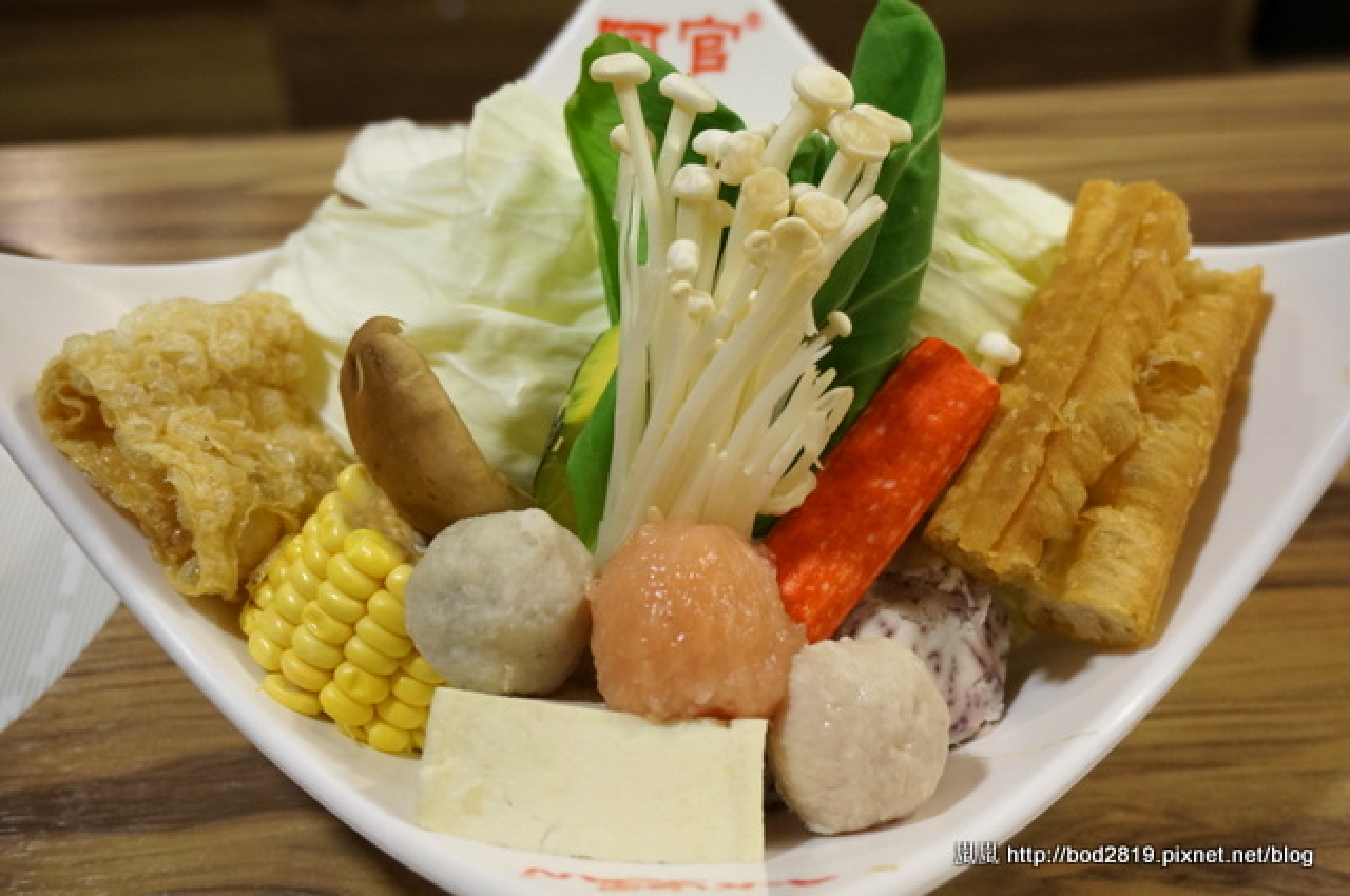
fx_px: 1573
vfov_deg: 31.8
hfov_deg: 46.5
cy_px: 448
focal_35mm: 42
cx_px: 675
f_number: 4.5
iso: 800
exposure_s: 1/60
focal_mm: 28
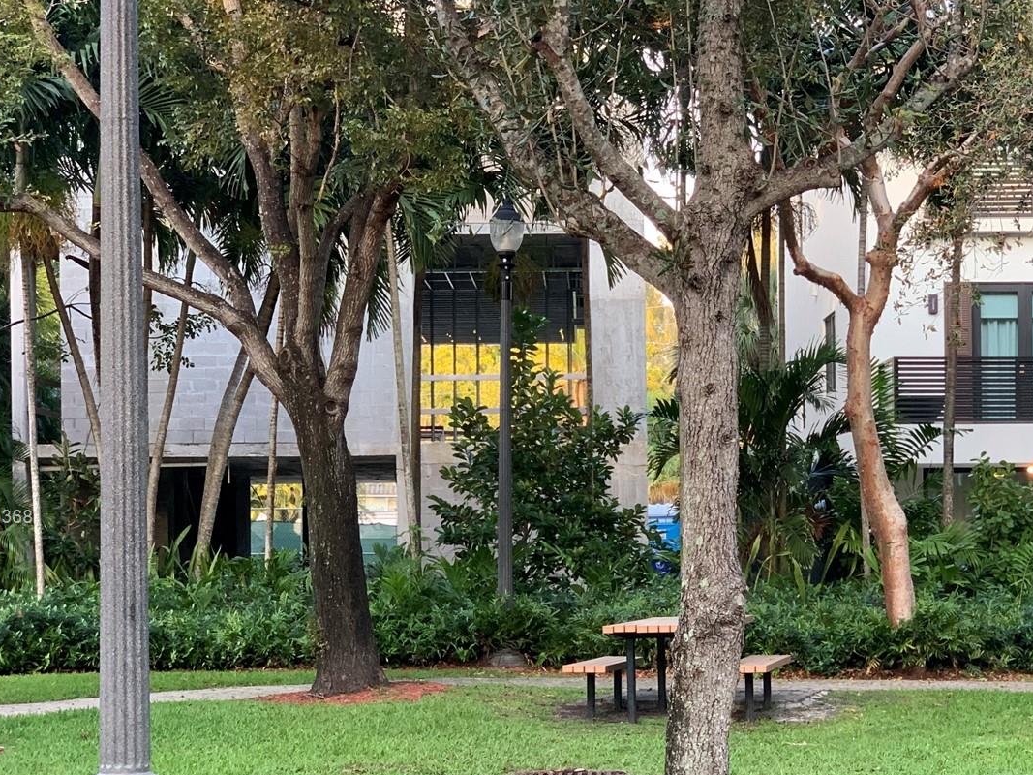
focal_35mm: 78
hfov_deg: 24.9
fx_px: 2327
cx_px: 654
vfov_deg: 18.8
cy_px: 518
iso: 125
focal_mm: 6
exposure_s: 1/120
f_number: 2.4
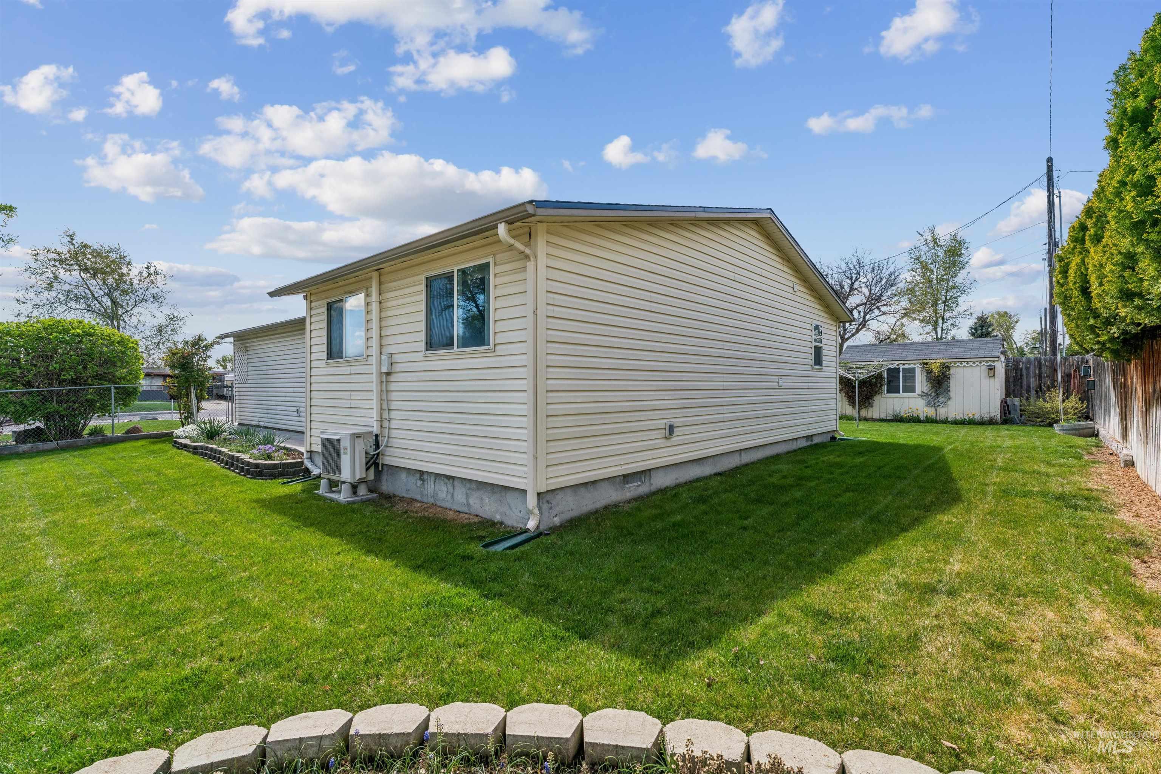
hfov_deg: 95.3
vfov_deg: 72.4
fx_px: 529
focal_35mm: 16
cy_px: 387
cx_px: 580
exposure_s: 1/160
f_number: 13
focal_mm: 16.4
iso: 400
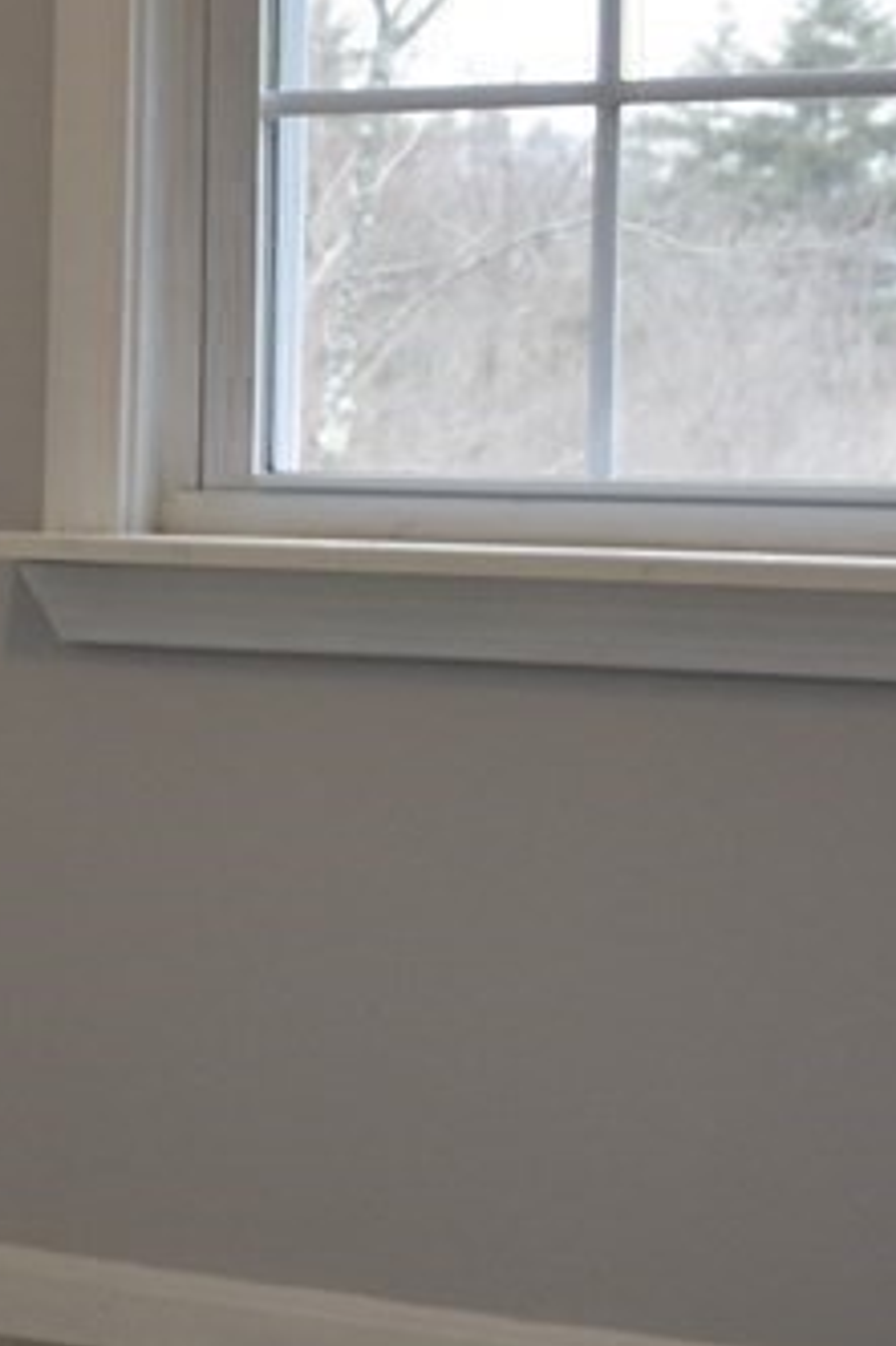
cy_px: 669
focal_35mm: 125
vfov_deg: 16.4
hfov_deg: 9.9
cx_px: -1103
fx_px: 4671
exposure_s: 1/80
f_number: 4.5
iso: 400
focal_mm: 18
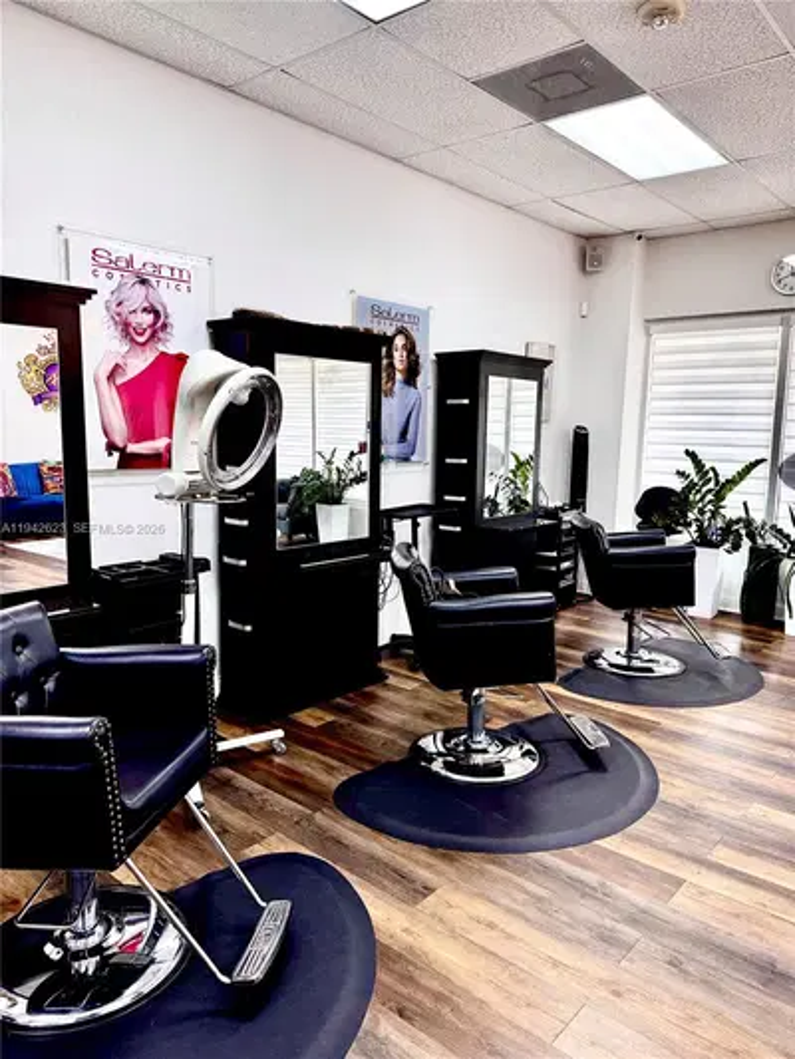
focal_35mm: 24
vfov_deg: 71.6
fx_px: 735
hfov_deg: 56.8
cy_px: 530
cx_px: 398
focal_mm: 6.76
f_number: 1.78
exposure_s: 1/120
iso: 125
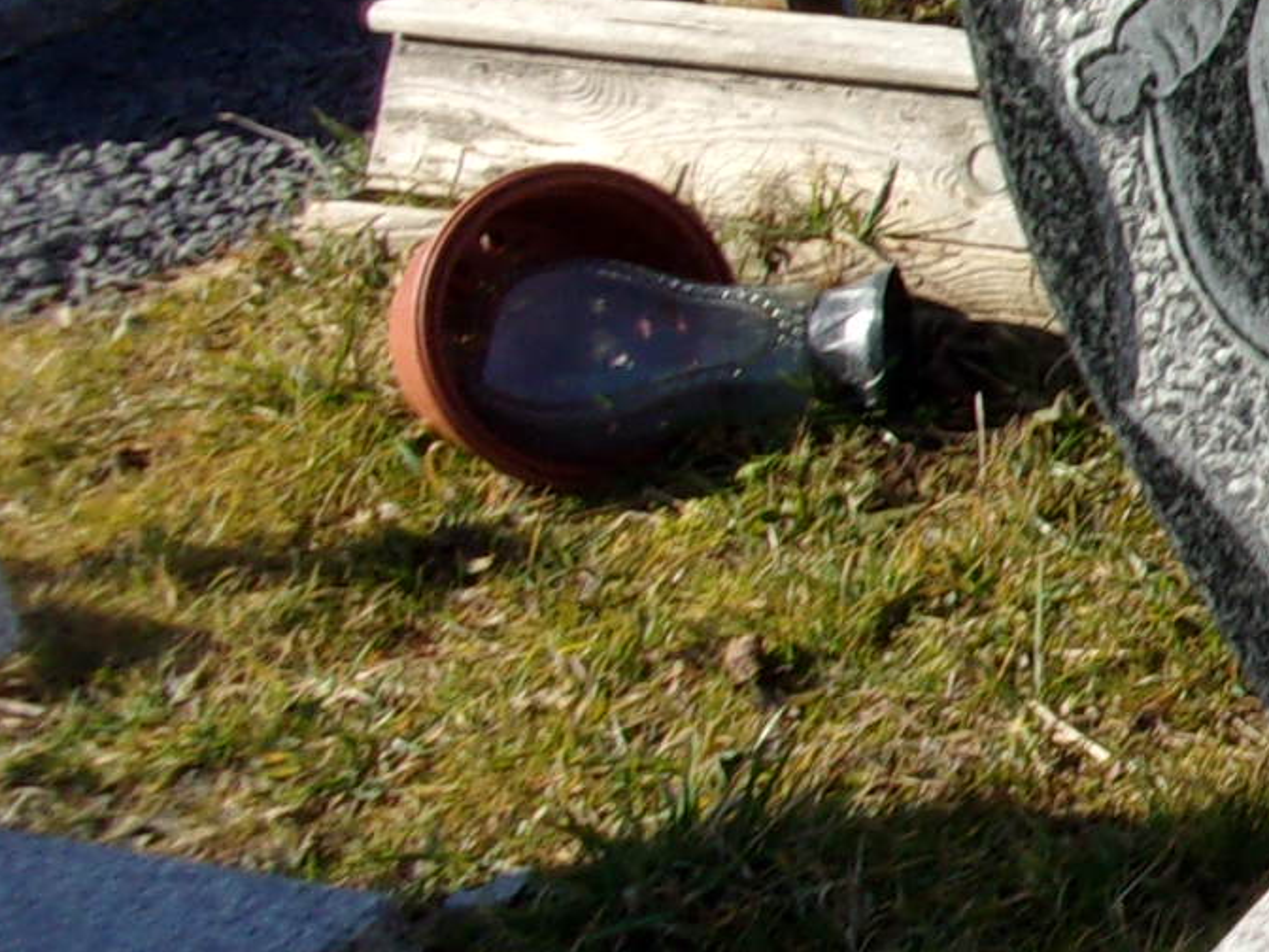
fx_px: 3959
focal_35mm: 108
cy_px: 327
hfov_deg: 15.3
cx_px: 2398
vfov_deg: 13.7
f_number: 10.8
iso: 80
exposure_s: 1/70
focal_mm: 5.1
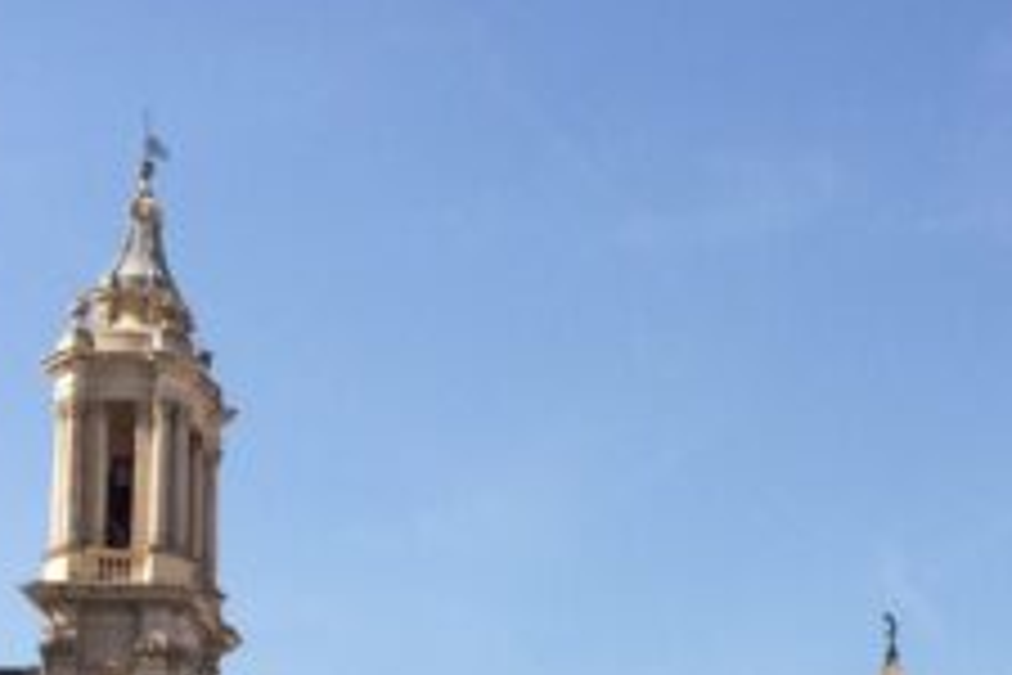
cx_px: 724
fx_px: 2895
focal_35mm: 103
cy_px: 1206
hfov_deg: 19.7
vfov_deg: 12.2
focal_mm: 4.15
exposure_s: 1/1786
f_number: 2.2
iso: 32
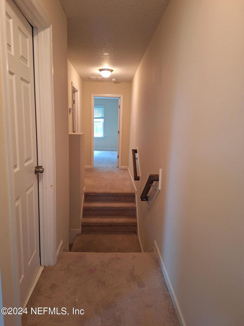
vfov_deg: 73.9
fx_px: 216
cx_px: 122
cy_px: 163
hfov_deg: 58.9
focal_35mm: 23
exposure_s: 1/30
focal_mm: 5.54
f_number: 1.8
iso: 250
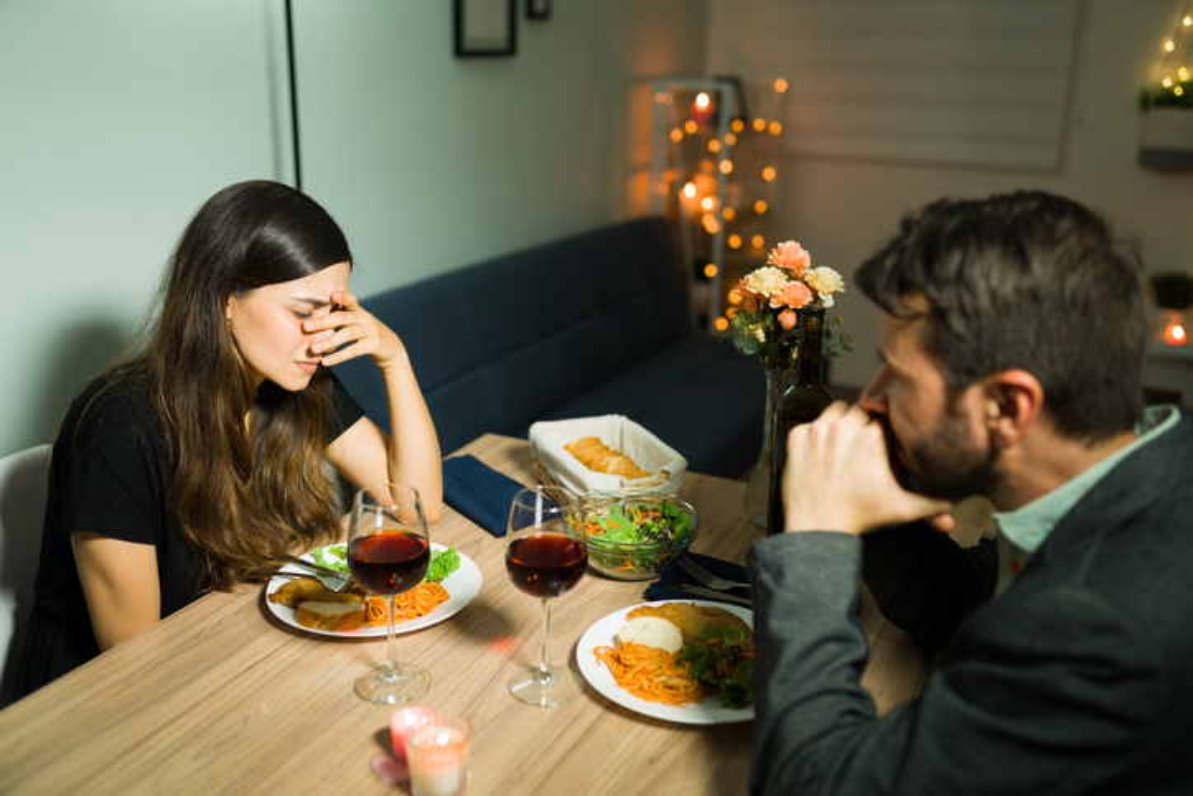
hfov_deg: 54.4
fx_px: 1160
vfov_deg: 37.9
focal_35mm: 35
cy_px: 398
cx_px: 596
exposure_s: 1/125
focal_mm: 35
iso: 400
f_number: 1.8
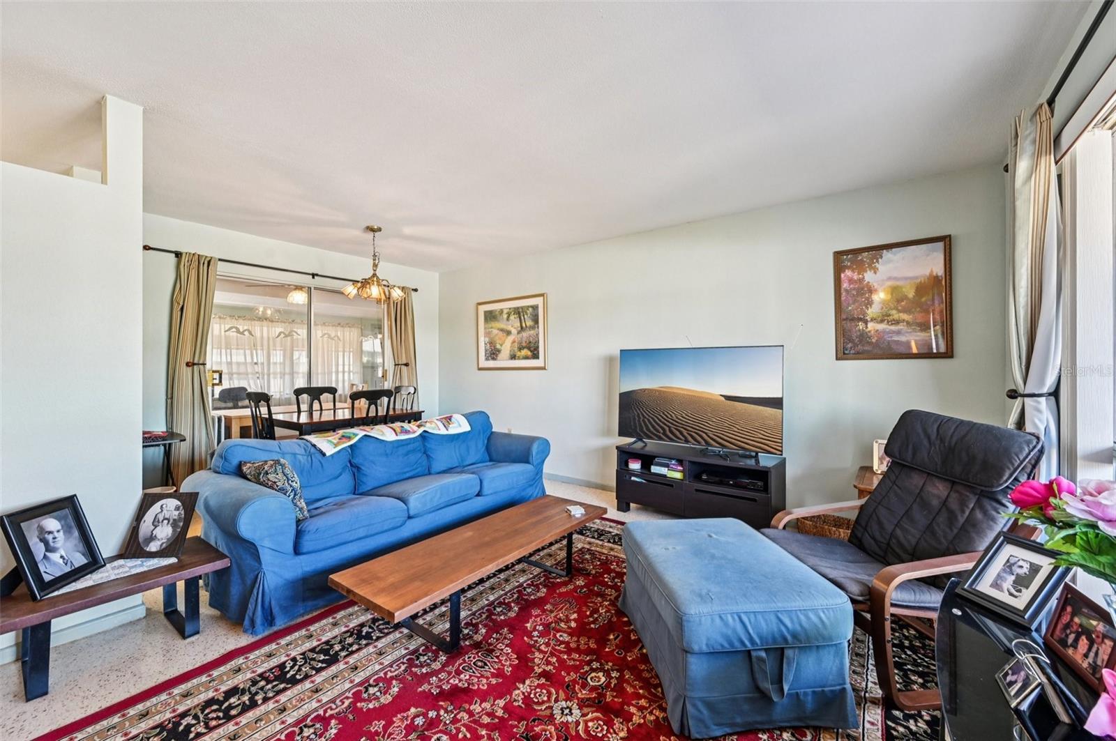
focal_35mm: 14
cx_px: 558
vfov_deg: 81.1
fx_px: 434
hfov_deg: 104.3
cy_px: 370
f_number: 8
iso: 400
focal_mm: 14
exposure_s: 1/13
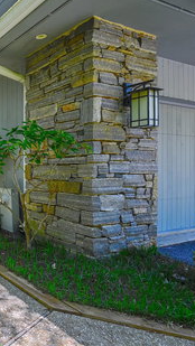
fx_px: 239
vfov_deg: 71.9
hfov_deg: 32.7
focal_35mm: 26
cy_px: 175
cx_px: -61
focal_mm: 16
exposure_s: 1/250
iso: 200
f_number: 5.6
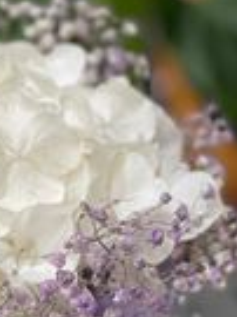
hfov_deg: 7.3
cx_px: -73
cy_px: 279
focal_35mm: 202
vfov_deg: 9.8
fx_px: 1847
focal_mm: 7.5
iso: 160
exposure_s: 1/100
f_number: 2.2
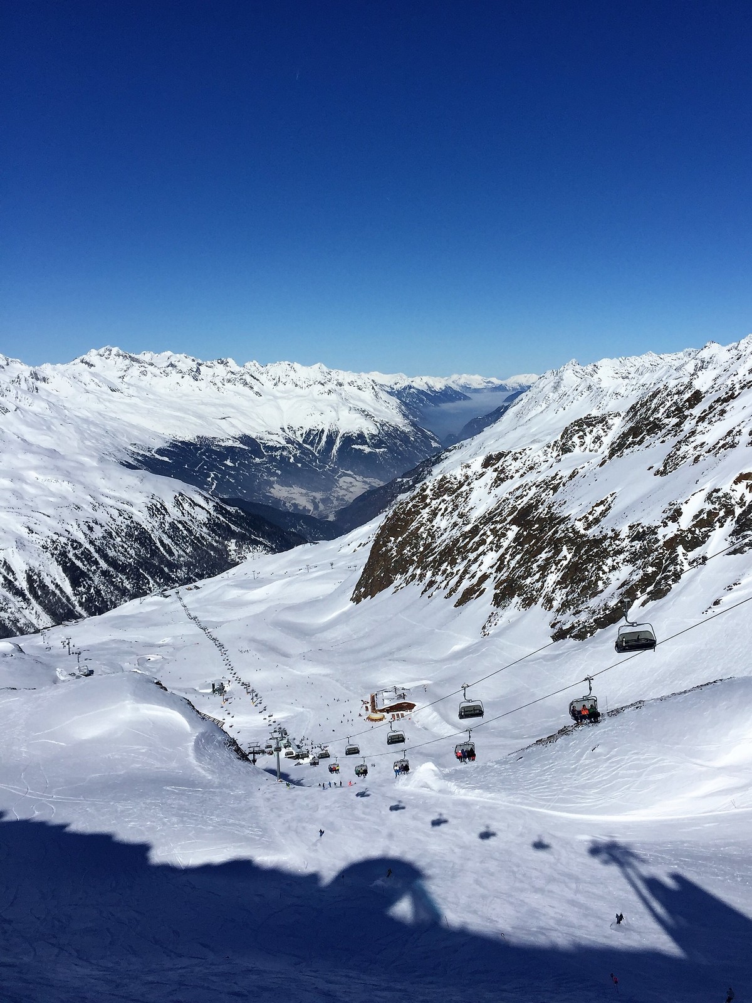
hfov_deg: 48.2
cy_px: 502
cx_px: 376
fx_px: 840
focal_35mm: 29
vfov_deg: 61.7
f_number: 2.2
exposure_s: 1/9901
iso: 32
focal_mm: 4.15
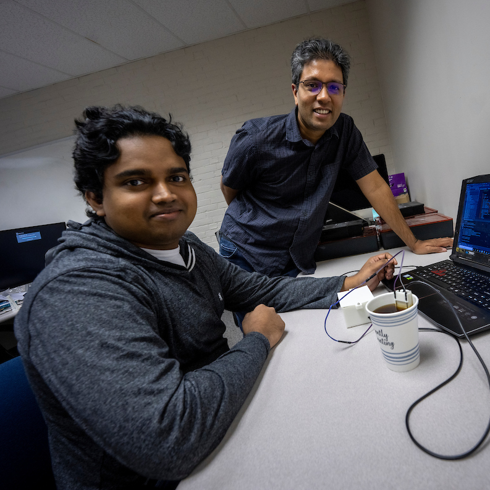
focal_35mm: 18
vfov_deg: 80.7
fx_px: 288
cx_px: 339
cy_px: 244
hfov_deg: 77.3
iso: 800
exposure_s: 1/60
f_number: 5.6
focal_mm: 14
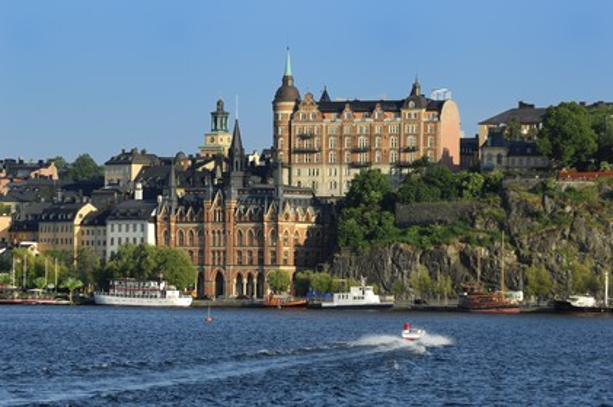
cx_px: 306
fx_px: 3063
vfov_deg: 7.6
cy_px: 204
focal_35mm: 180
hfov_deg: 11.4
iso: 100
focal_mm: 120
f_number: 5.3
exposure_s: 1/400
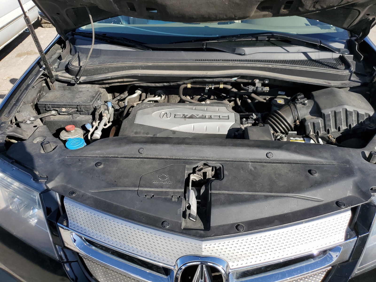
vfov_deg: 53.1
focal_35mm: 26
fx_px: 282
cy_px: 141
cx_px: 188
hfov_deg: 67.3
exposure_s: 1/2000
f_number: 1.5
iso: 50
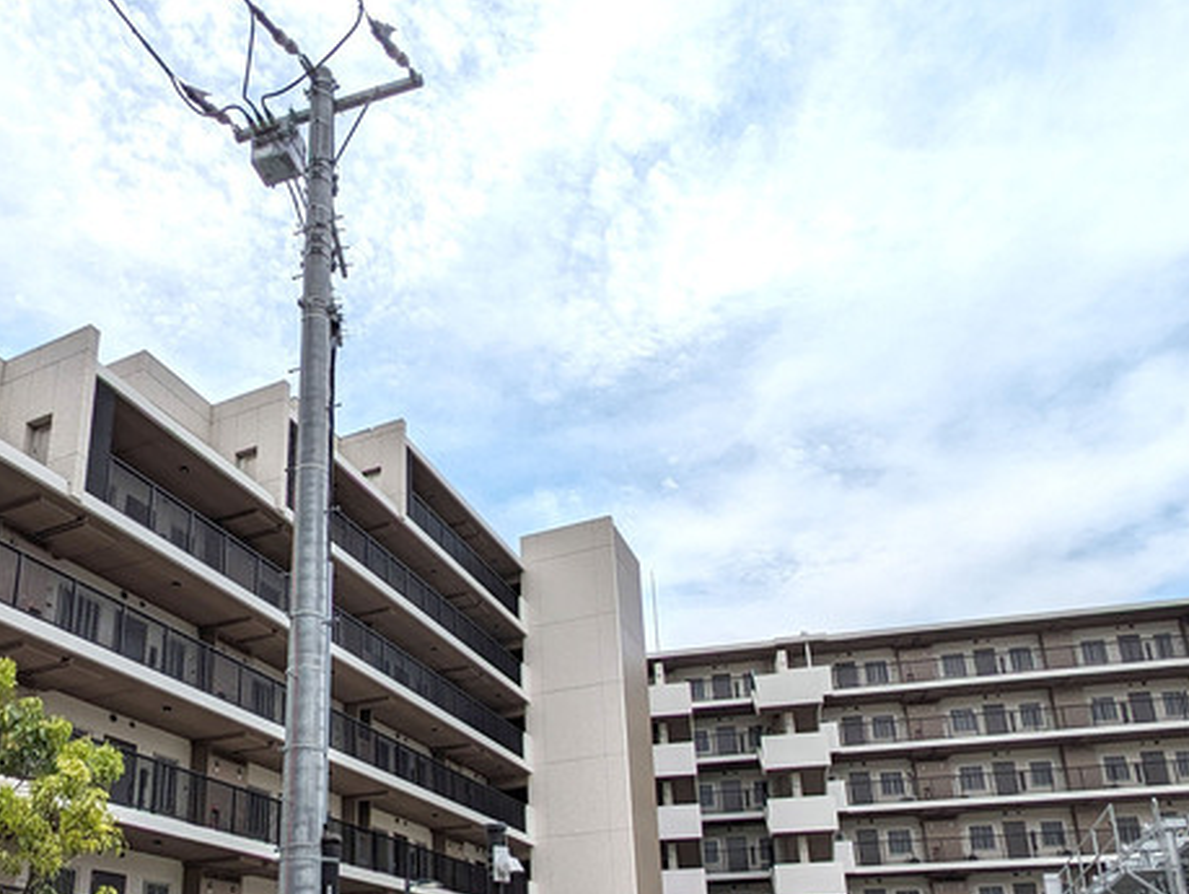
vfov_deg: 45.1
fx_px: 997
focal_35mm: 29
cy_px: 751
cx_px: 460
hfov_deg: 60.9
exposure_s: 1/4184
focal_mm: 1.83
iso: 50
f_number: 2.2
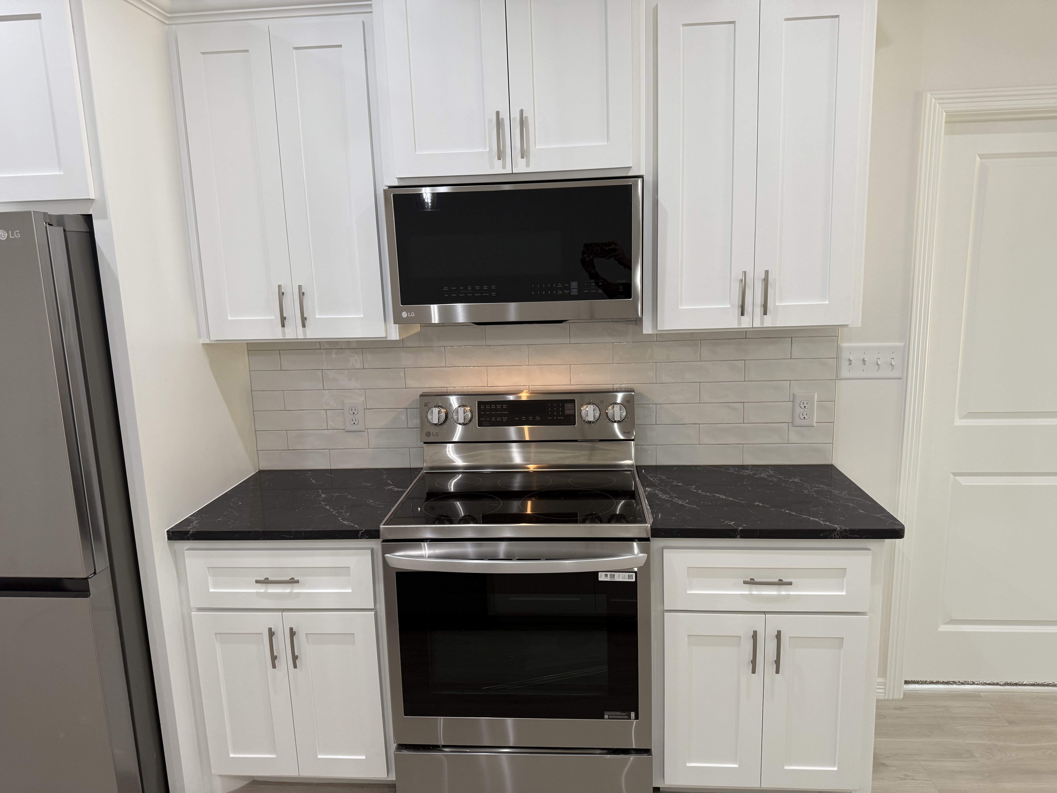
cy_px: 396
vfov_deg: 56.8
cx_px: 528
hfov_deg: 71.6
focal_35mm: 24
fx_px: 733
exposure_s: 1/120
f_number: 1.78
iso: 125
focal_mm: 6.76
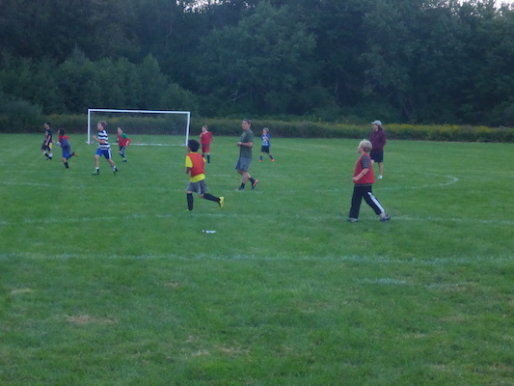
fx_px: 1114
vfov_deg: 19.6
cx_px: 257
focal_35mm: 75
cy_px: 193
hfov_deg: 26.0
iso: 1000
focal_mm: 12.6
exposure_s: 1/125
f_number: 5.4
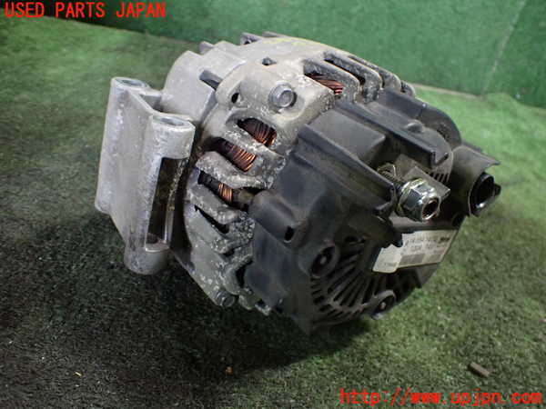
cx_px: 273
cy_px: 204
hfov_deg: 60.0
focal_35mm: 30
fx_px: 473
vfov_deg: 46.8
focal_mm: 5.4
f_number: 2.3
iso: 800
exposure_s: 1/80
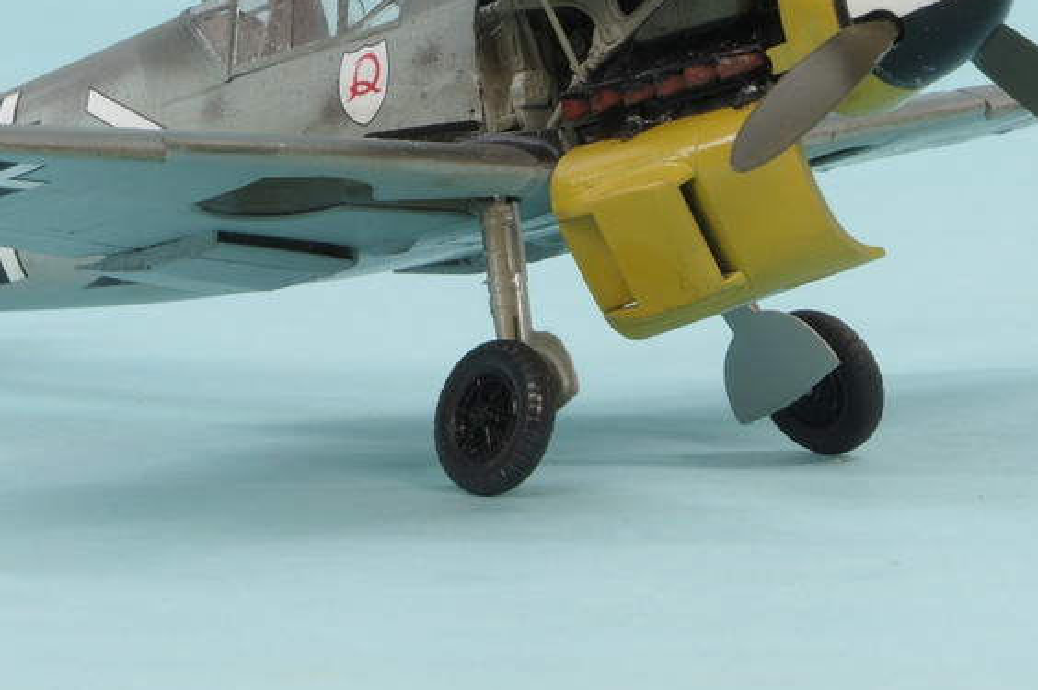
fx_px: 7807
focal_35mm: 271
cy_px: 53
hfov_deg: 7.6
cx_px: 386
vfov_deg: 5.1
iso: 100
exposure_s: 4
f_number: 29
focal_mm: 85
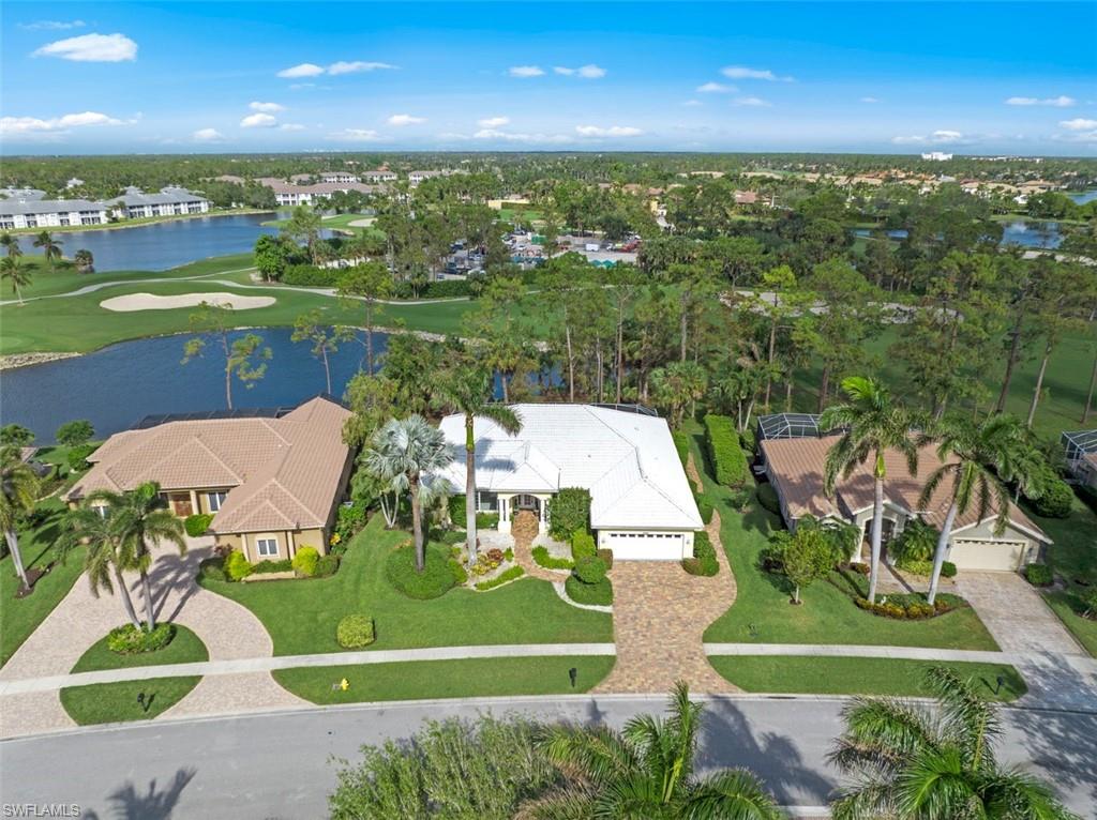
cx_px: 548
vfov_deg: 56.7
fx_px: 760
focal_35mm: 24
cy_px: 410
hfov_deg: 71.6
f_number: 2.8
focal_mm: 12.29
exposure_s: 1/4000
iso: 120
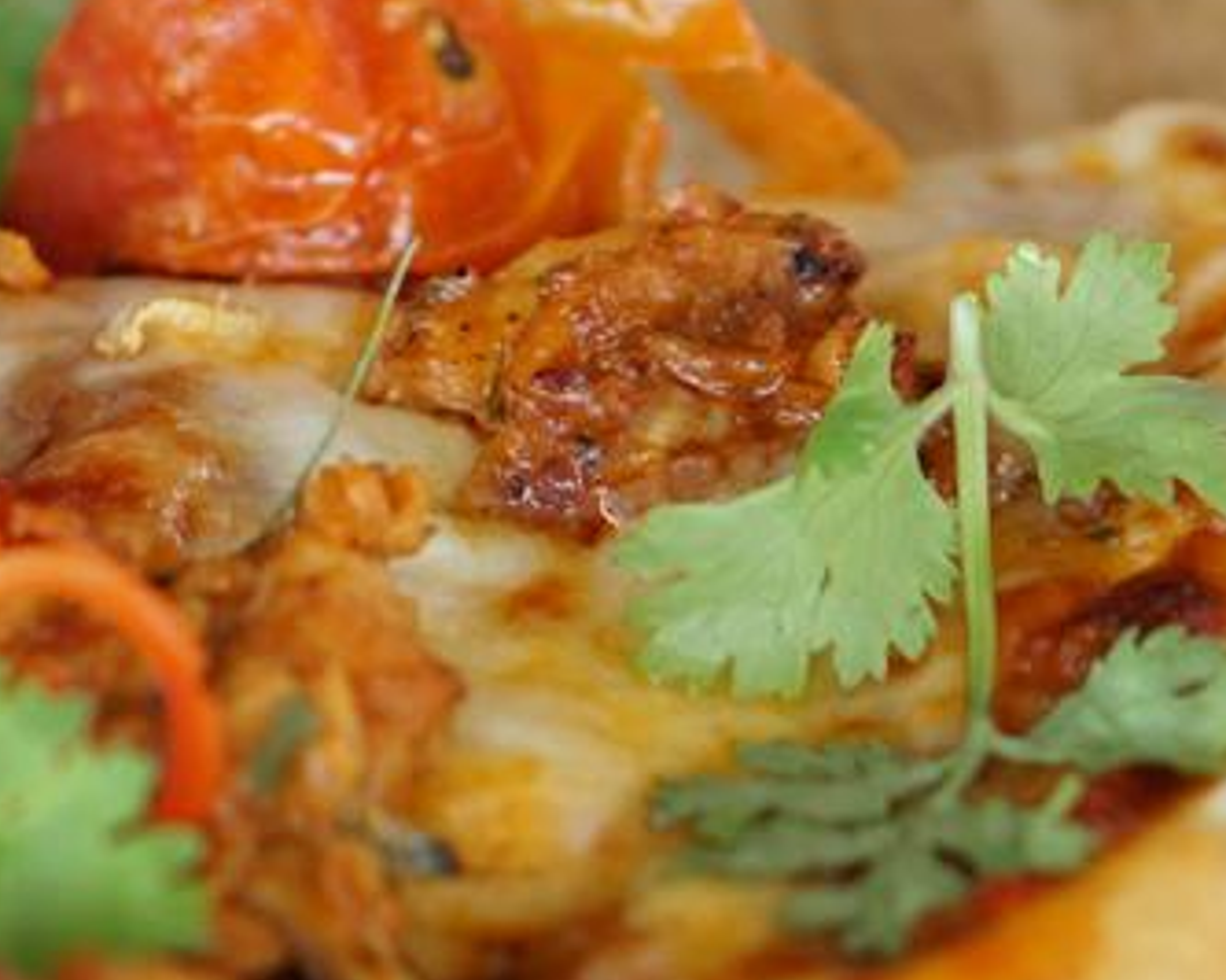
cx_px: -869
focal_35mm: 381
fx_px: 13816
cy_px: 37
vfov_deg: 4.1
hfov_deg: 5.0
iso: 100
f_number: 2.2
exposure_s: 1/100
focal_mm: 50
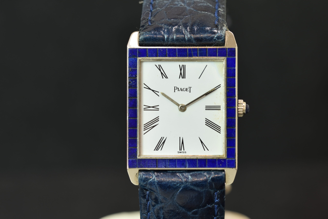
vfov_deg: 10.2
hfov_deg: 15.2
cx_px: 164
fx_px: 1230
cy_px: 110
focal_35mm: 135
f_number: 8
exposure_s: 1/6
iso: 100
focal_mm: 90
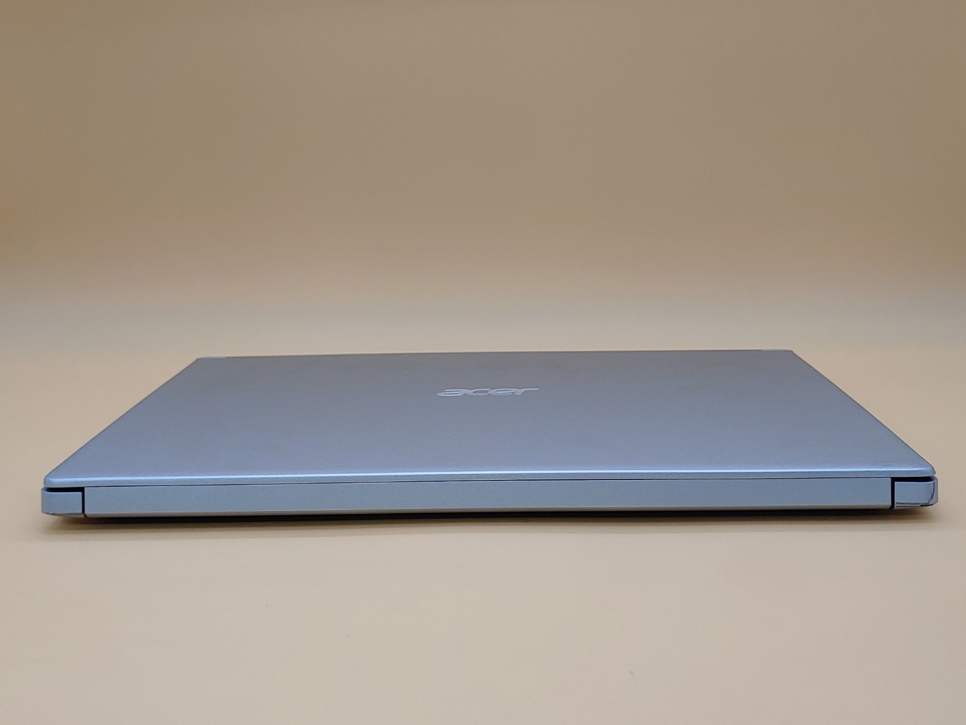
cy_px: 362
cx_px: 483
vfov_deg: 36.8
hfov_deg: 47.9
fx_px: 1088
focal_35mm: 39
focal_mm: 4.36
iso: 50
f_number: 1.8
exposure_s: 1/130
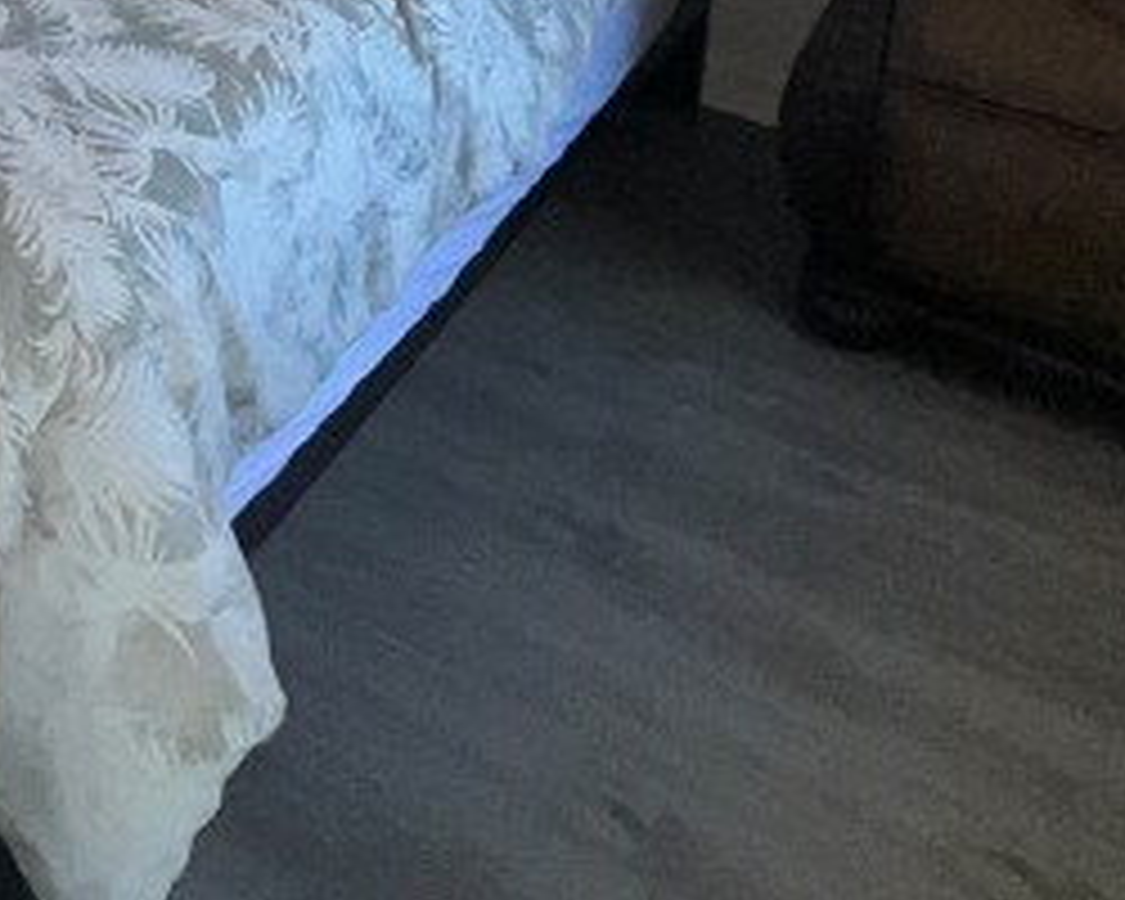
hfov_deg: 28.2
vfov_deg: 22.2
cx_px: -414
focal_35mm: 52
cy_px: -562
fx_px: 1731
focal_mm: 1.57
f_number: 1.8
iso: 100
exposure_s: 1/120
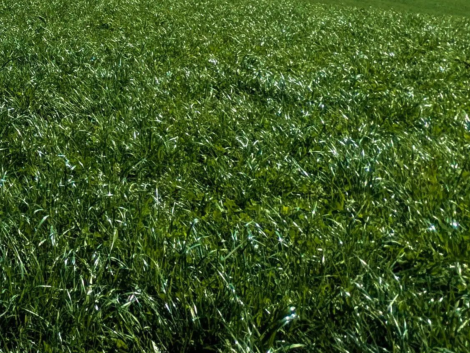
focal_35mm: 58
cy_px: -147
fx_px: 788
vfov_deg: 21.9
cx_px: -298
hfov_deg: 23.6
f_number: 2.2
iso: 50
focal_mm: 2.35
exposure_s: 1/1898
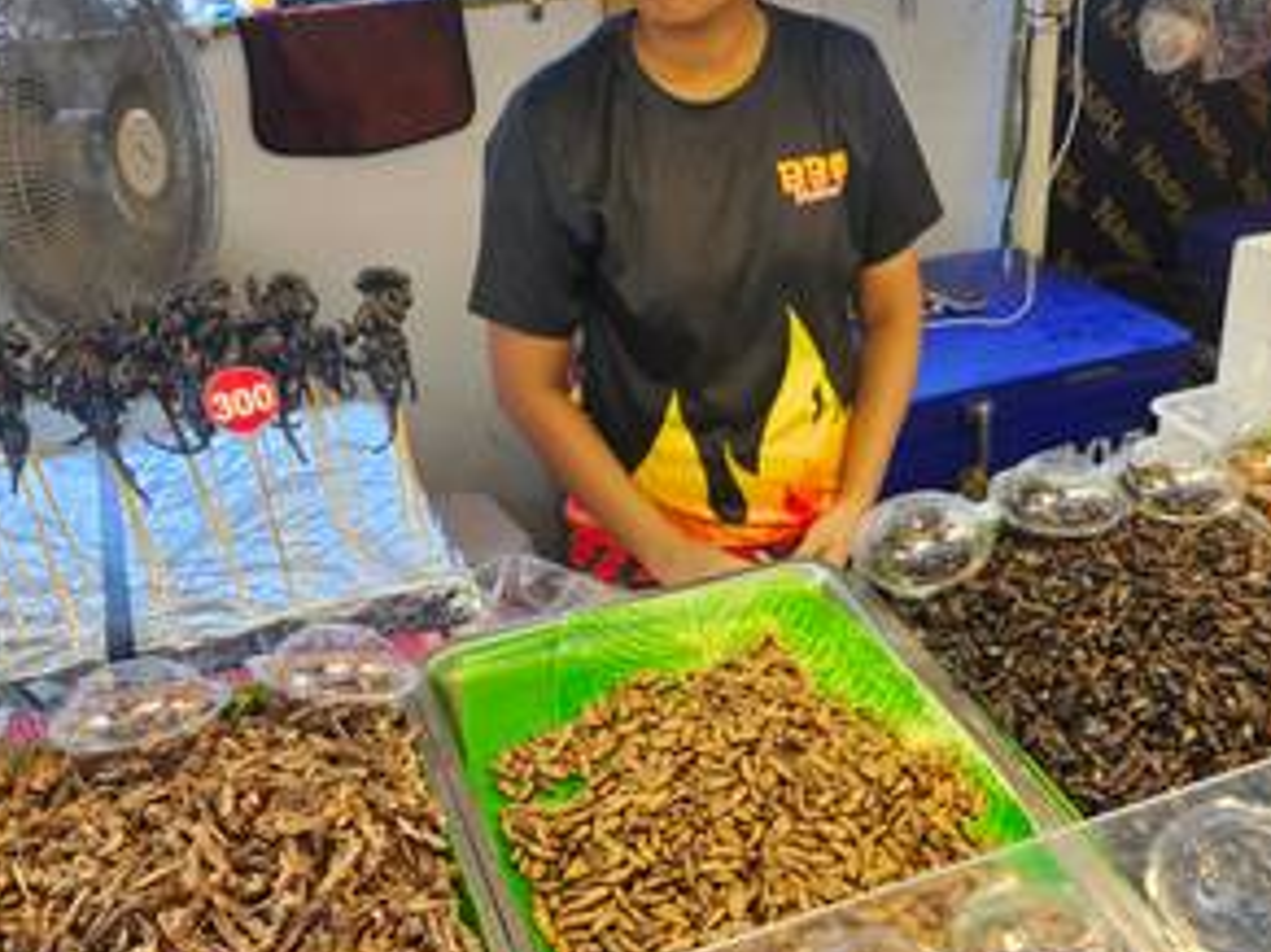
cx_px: 777
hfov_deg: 48.6
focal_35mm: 38
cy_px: 686
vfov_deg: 37.0
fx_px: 1395
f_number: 1.8
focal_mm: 5.54
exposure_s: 1/180
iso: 64
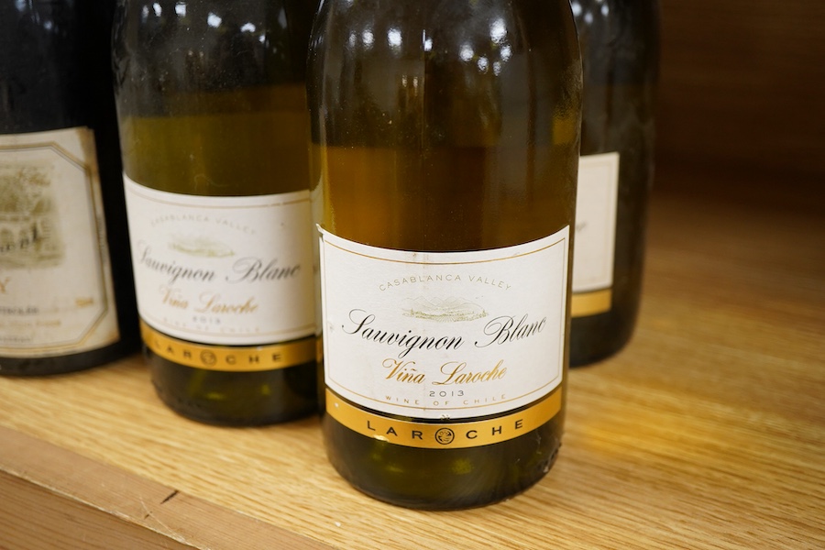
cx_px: 412
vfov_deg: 29.9
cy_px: 275
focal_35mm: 45
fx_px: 1031
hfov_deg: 43.6
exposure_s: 1/125
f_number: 5.6
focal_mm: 30
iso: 1250
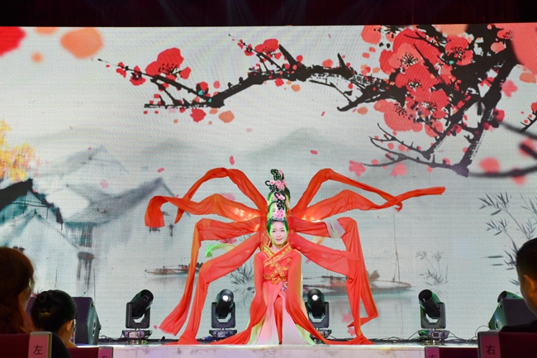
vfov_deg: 25.7
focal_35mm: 52
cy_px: 179
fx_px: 783
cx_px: 268
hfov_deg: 37.9
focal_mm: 35
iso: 800
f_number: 6.3
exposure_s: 1/160
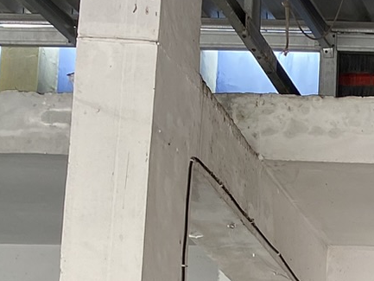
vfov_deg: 10.5
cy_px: 652
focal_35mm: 123
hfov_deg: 13.4
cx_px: 784
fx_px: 1329
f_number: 1.8
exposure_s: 1/121
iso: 40
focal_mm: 4.25
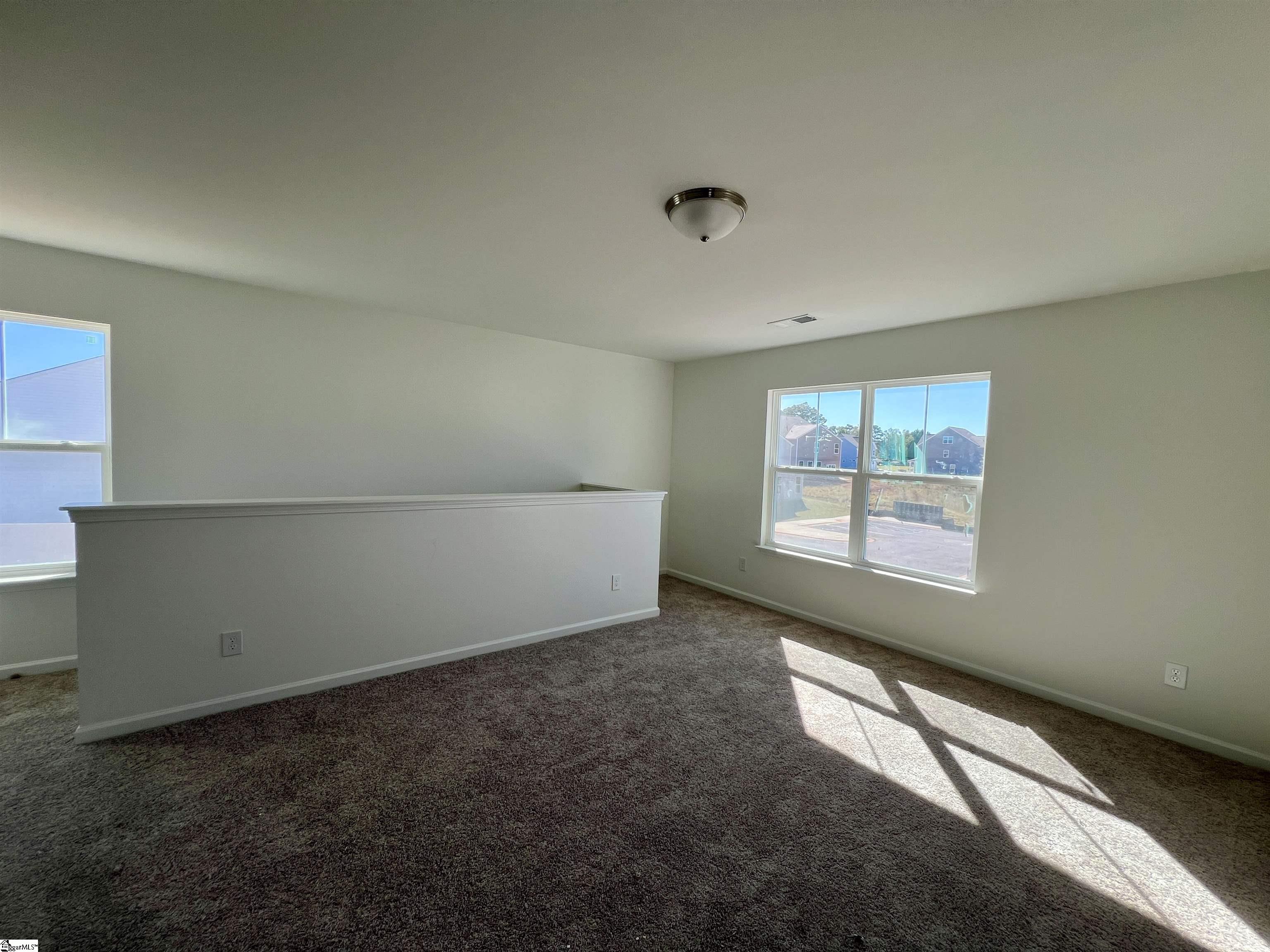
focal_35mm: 13
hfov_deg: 106.2
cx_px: 635
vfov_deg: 89.9
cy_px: 476
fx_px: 477
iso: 32
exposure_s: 1/255
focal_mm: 1.57
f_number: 1.8
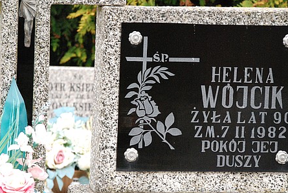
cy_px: 87
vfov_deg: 7.1
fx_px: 1554
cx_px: 157
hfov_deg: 10.6
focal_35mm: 194
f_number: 5.6
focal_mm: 90
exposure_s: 1/400
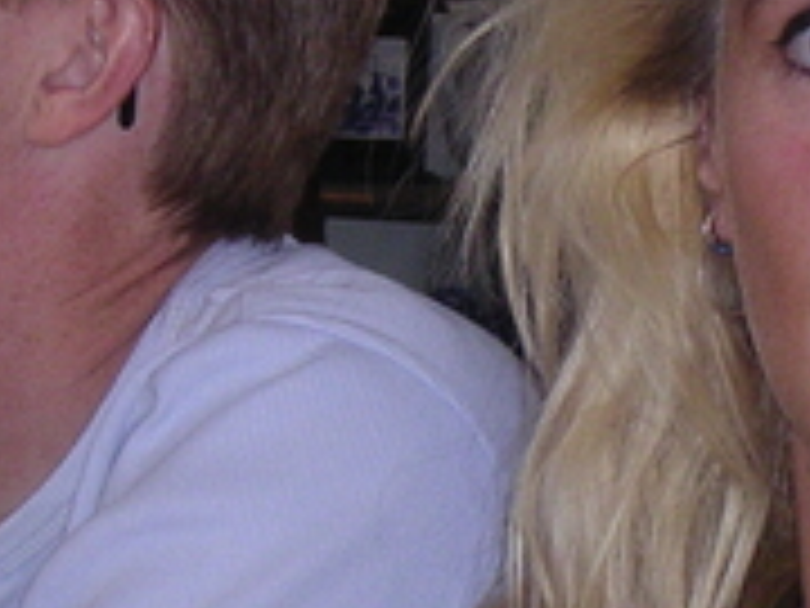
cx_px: 526
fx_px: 7418
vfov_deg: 4.7
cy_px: 383
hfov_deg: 6.2
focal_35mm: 317
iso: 257
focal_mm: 14.5
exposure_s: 1/60.1
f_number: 4.4
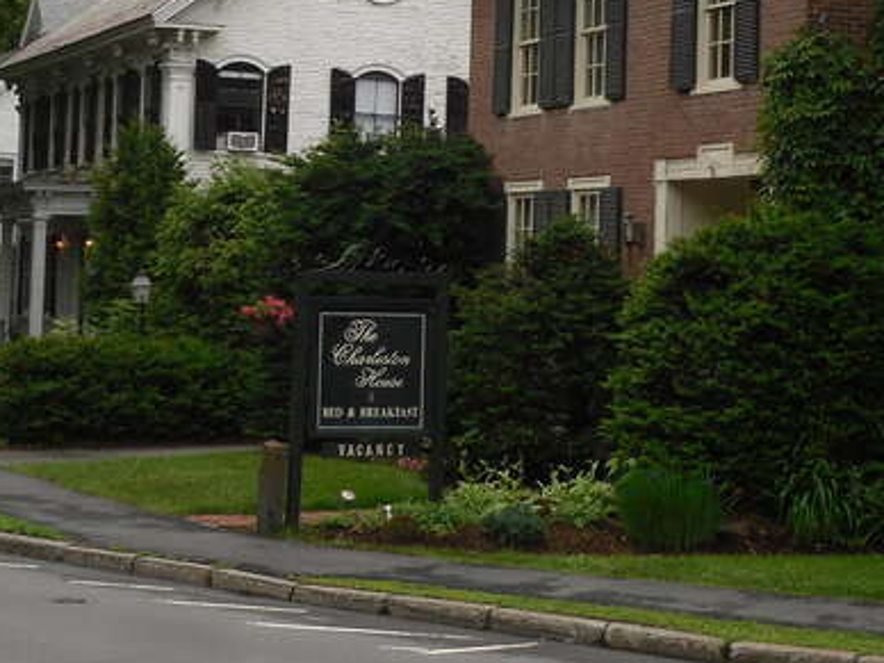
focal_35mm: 101
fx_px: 2579
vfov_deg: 14.4
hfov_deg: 19.4
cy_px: 14
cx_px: 501
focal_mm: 8.72
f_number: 3.3
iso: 80
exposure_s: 1/139
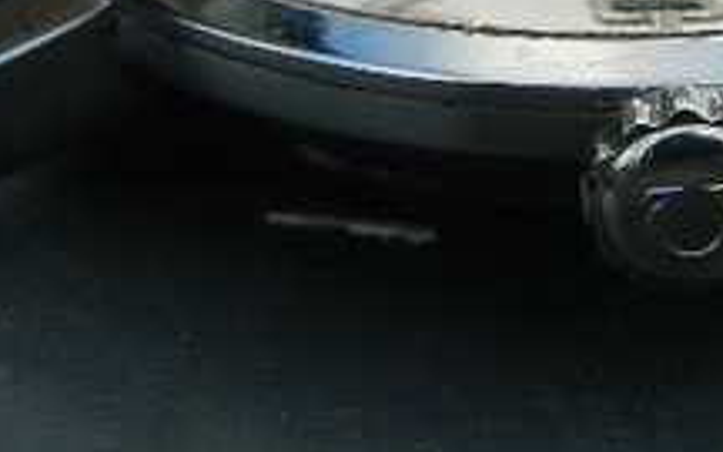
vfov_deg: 6.4
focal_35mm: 206
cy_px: 49
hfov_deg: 10.1
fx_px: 4059
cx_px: 636
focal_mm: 15.1
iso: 80
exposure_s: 1/250
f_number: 4.2
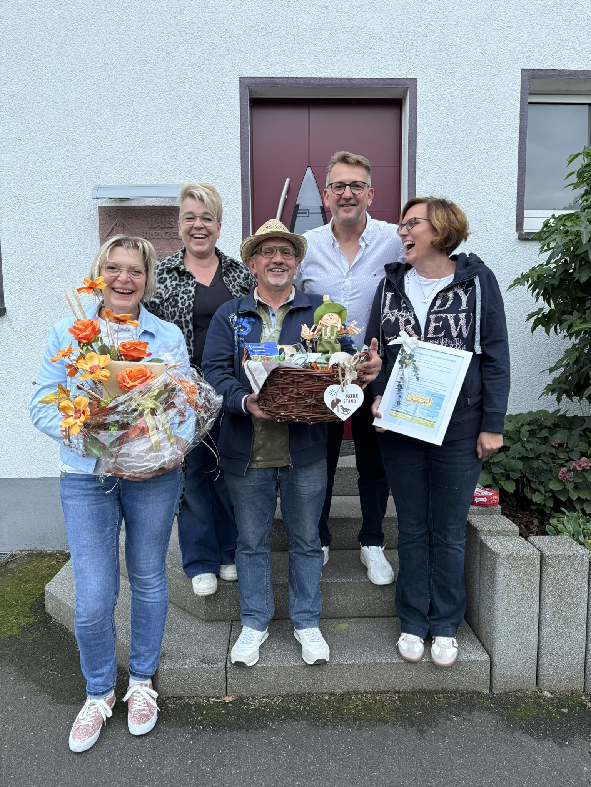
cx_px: 296
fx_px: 546
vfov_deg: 71.6
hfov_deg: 56.8
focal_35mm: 24
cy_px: 394
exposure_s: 1/60
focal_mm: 6.76
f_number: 1.78
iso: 400
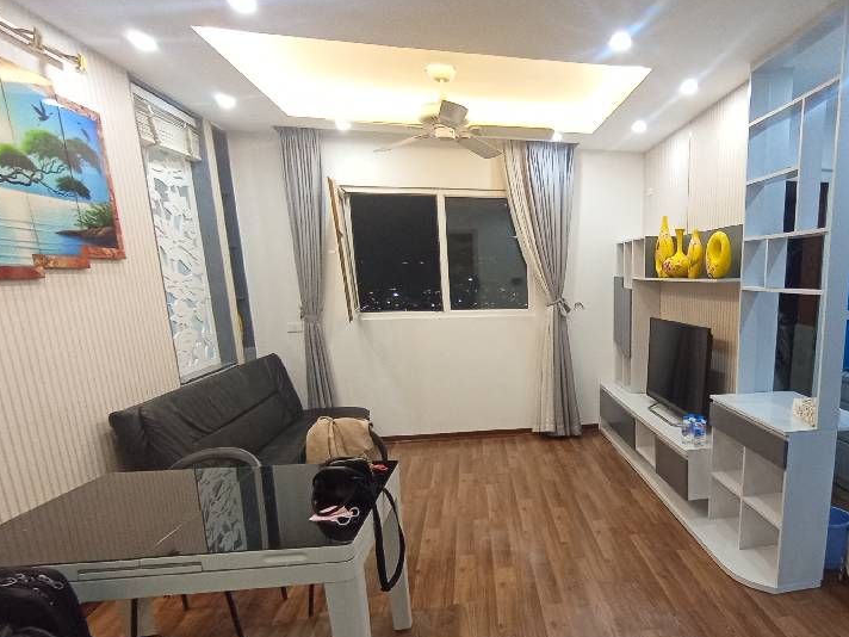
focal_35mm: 23
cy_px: 407
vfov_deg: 58.0
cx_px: 602
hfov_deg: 70.5
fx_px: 564
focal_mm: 1.65
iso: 239
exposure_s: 1/33.3
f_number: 2.2
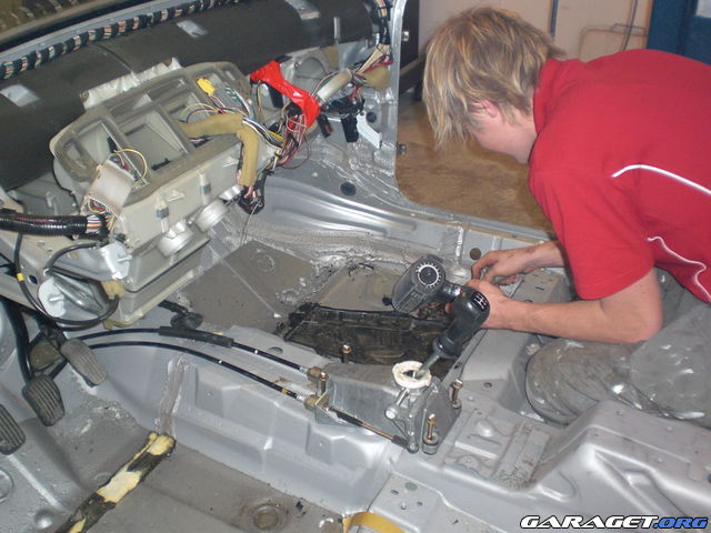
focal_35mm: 36
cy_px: 266
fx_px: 739
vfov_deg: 39.7
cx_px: 356
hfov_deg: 51.4
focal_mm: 6.3
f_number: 3.1
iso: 200
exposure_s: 1/60
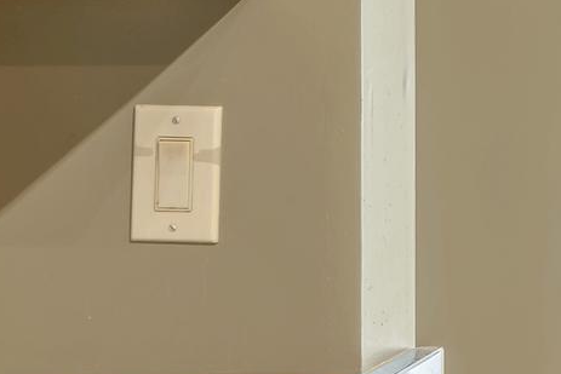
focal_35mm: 146
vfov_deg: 9.3
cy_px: -30
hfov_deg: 12.6
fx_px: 2276
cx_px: 1052
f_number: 10
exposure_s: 1/105
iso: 250
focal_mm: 21.9
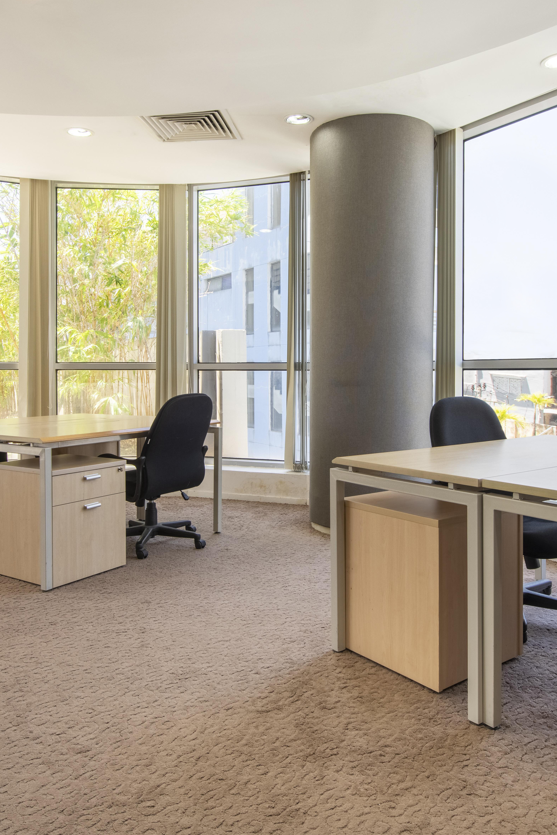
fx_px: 650
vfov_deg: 65.3
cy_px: 377
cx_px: 298
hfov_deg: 46.4
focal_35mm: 28
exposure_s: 1/320
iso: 400
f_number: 9
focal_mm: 16
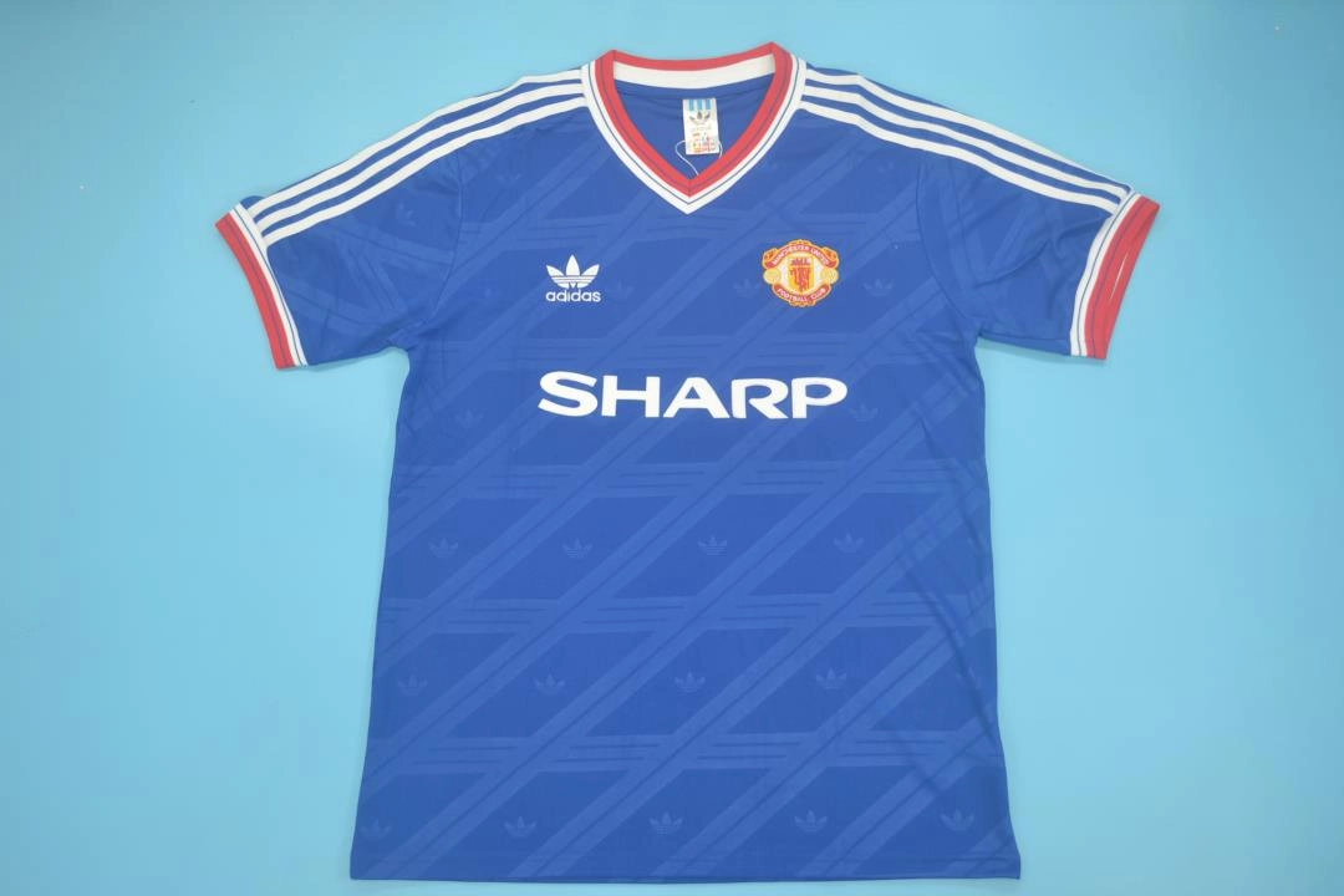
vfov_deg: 40.0
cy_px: 448
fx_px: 1232
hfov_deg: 57.2
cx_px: 672
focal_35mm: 33
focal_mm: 22
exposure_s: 1/80
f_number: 3.8
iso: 200
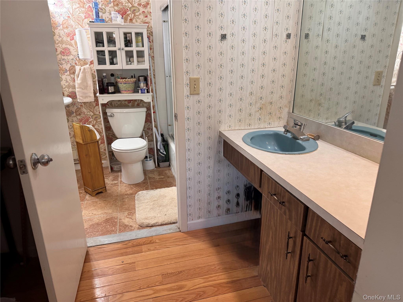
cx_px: 202
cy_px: 151
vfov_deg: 56.8
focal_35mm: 24
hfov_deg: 71.6
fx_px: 279
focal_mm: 6.76
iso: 250
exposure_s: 1/60
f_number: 1.78
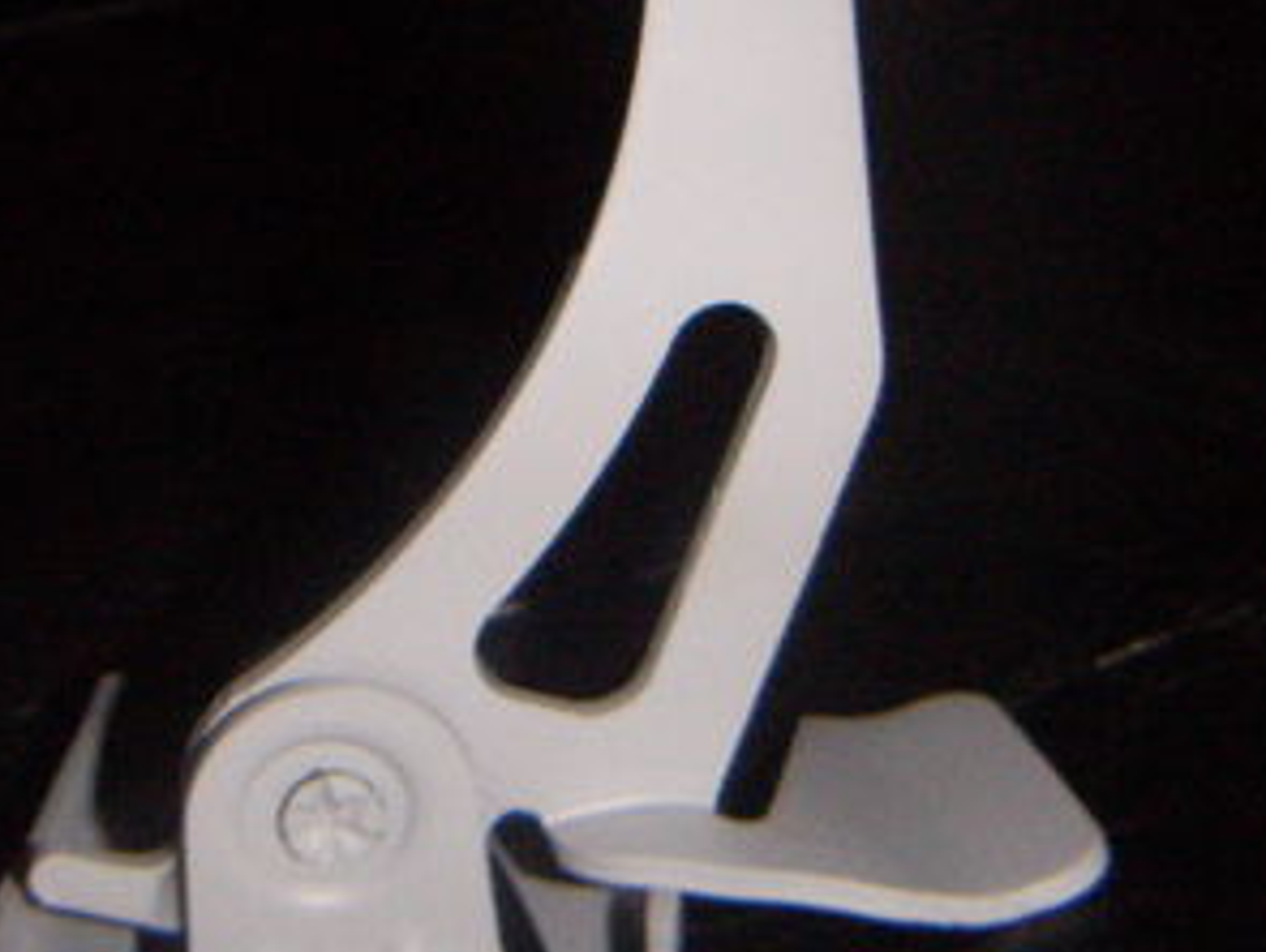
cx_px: 575
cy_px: 506
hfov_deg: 25.0
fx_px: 2856
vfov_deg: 18.9
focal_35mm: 78
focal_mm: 4.7
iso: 200
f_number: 6.7
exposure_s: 1/50
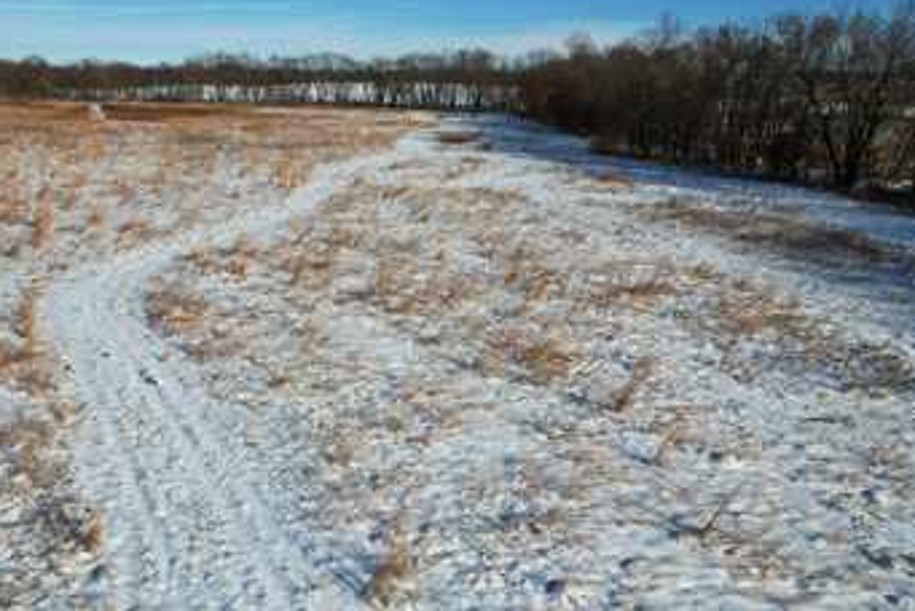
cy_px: 289
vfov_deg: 45.0
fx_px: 738
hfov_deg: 62.6
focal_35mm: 29
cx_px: 335
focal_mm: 8.38
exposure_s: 1/4000
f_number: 2.8
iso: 100
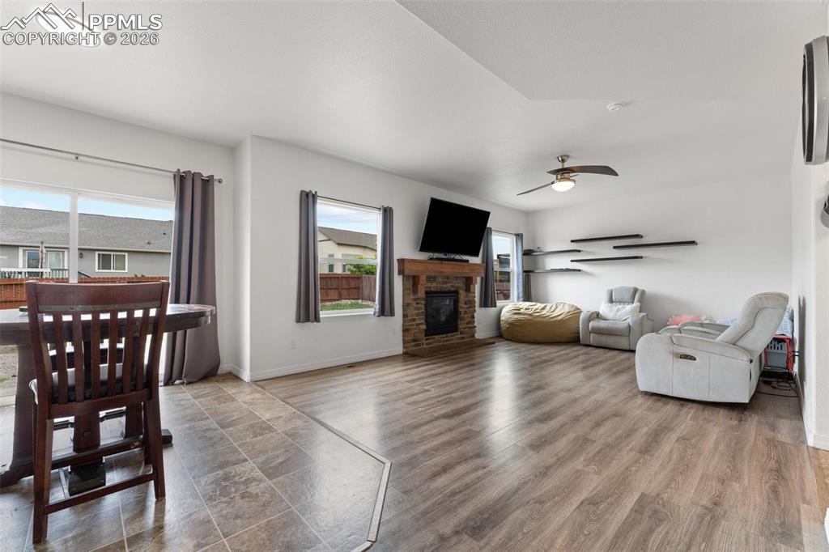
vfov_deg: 77.3
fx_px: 345
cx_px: 414
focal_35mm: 15
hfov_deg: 100.4
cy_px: 276
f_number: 9
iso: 400
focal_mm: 15
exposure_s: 1/6
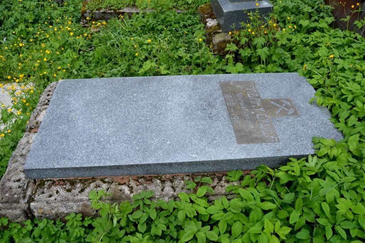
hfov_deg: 67.4
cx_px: 182
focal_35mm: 27
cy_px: 122
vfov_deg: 47.9
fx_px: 274
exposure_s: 1/125
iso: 100
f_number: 5.6
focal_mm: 18
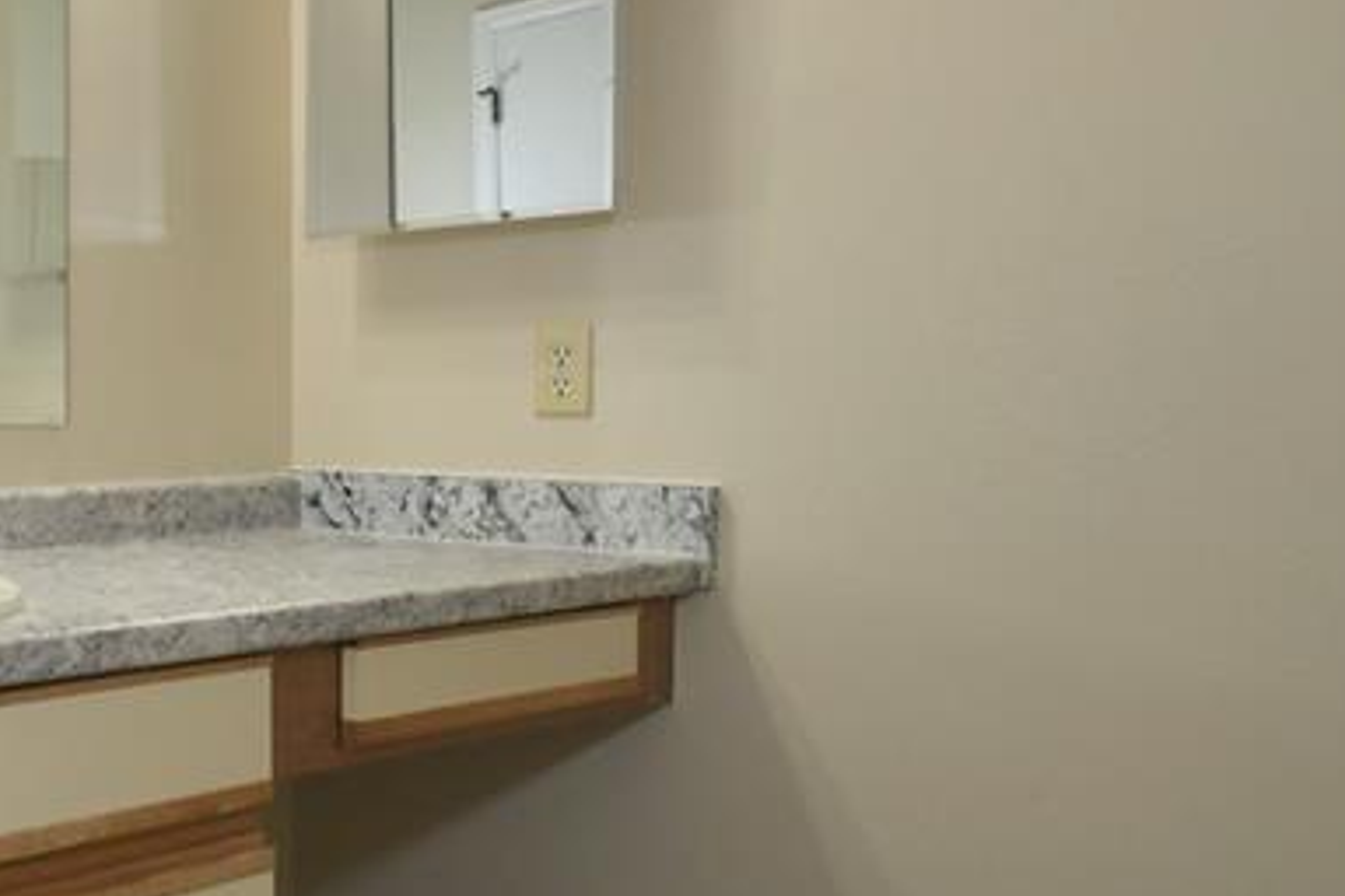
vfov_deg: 33.4
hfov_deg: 35.6
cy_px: 448
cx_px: -343
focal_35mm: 40
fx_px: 1494
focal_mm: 15
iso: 1600
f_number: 10
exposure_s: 1/160
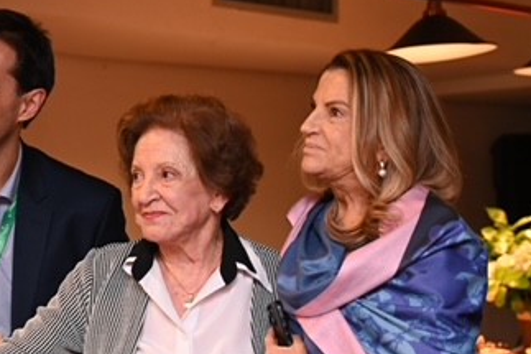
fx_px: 1607
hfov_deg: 18.7
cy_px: 301
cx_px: 146
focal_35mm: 109
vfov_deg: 12.5
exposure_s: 1/160
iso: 2500
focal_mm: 55
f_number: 3.5
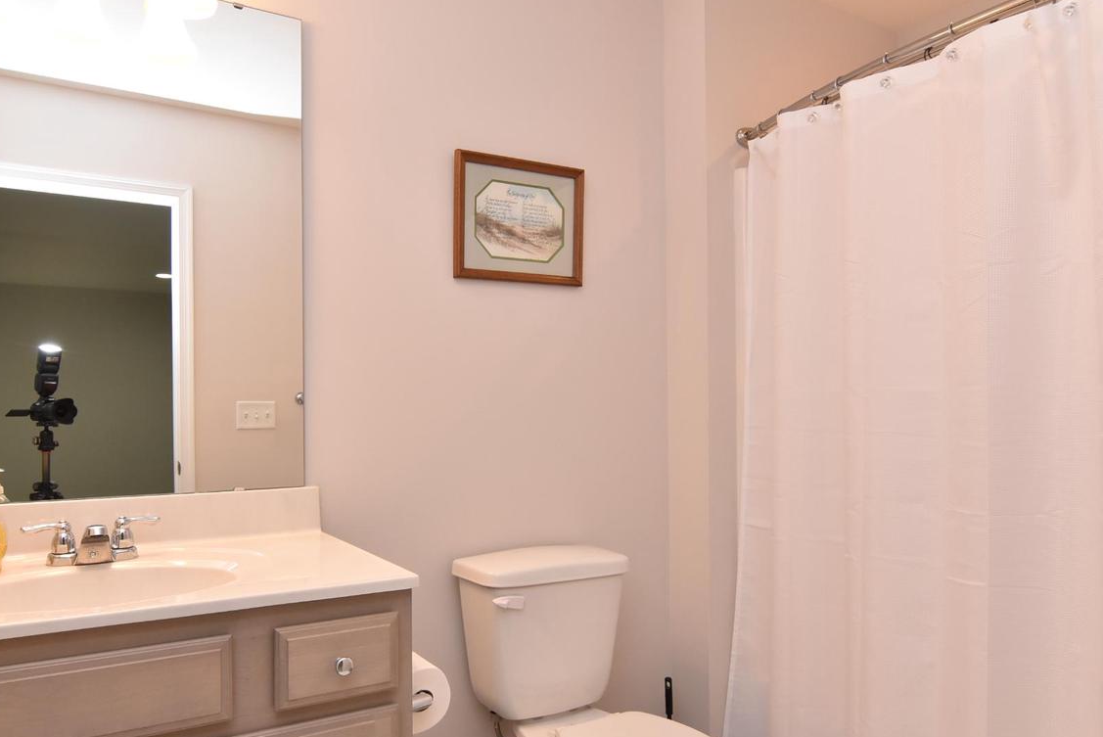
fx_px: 705
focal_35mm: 23
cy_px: 416
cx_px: 461
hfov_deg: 75.5
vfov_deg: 55.0
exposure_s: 1/80
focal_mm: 12
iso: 800
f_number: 8
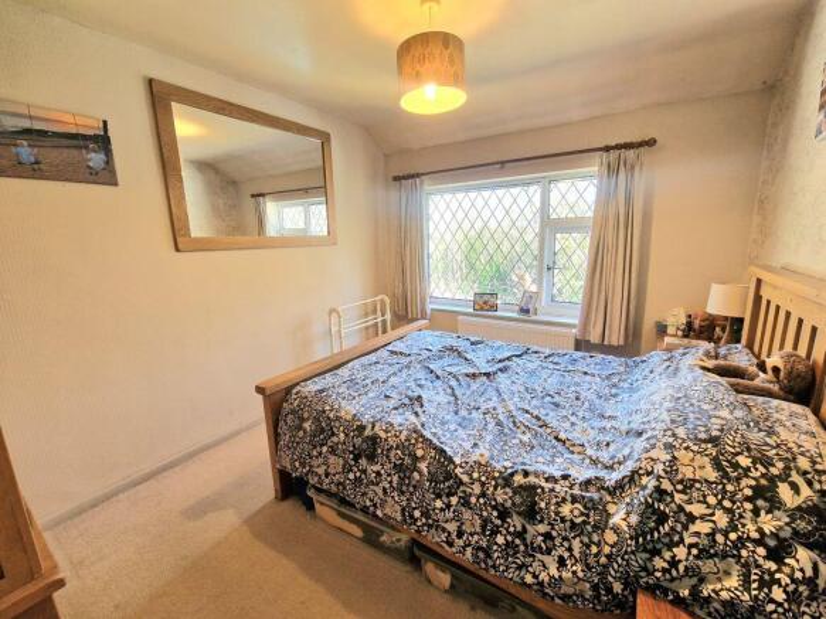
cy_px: 310
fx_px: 310
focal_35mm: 13
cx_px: 413
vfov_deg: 89.9
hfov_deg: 106.2
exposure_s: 1/50
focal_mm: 2.2
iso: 125
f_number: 2.2
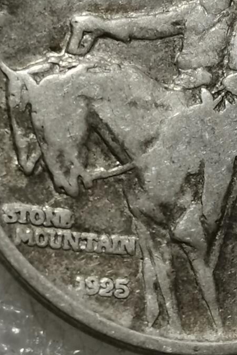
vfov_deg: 9.7
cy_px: 42
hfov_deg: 6.5
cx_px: 191
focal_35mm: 211
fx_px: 2081
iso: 64
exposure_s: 1/120
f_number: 1.8
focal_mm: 5.58
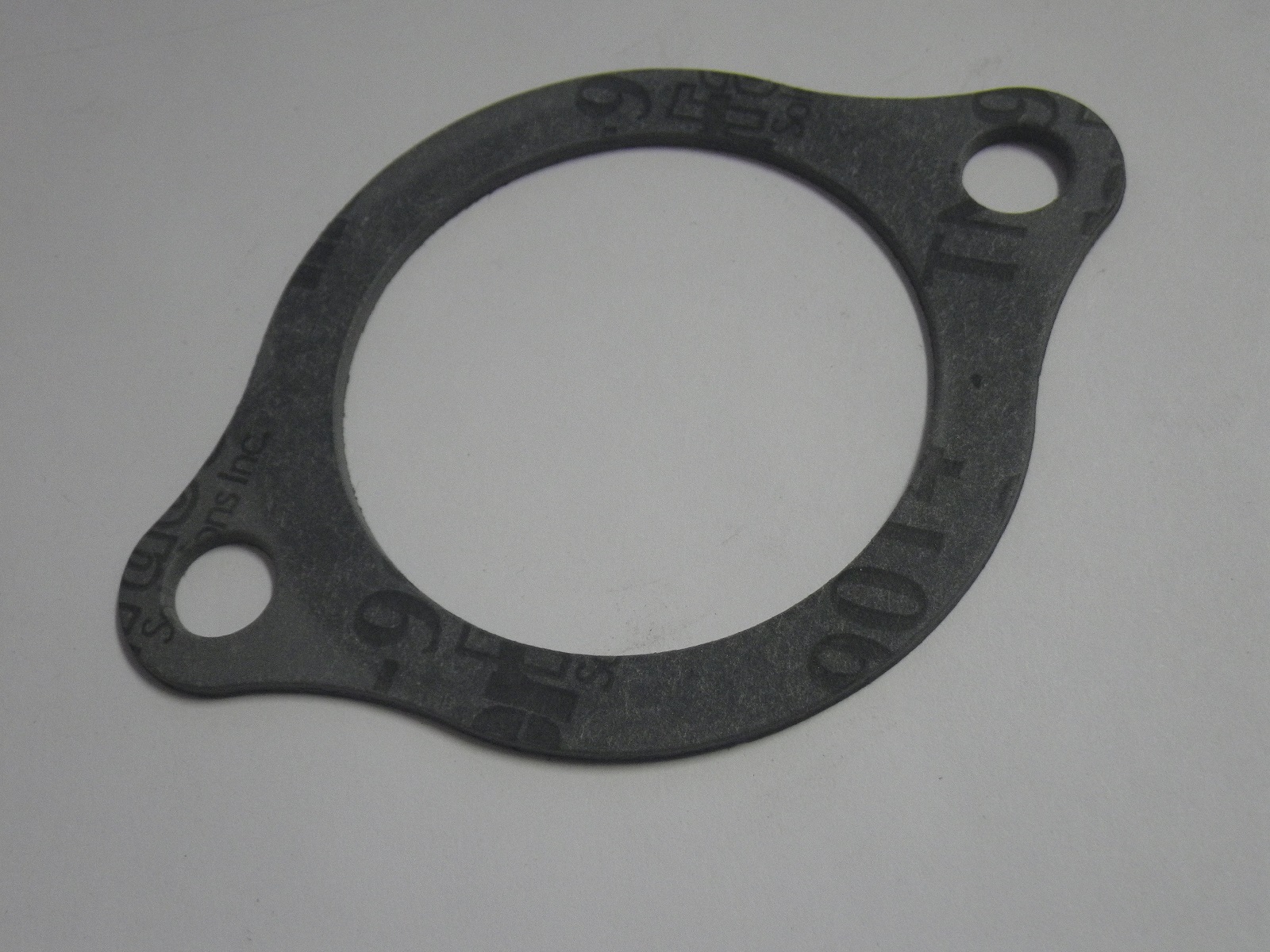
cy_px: 476
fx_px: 1541
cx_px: 635
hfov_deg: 44.8
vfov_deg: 34.3
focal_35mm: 42
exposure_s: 1/60
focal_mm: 7.5
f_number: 4.2
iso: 250
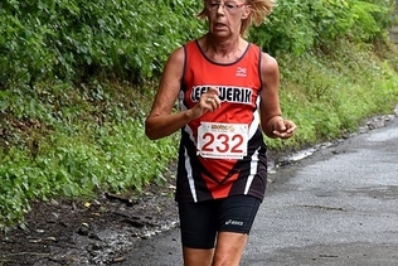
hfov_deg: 6.9
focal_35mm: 299
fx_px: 3306
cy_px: 170
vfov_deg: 4.6
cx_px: 210
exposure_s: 1/500
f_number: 5.6
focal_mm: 105
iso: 900
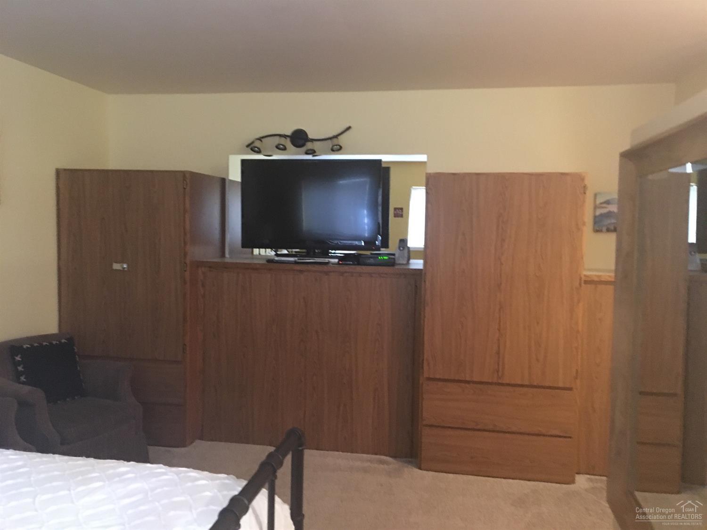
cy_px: 265
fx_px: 592
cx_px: 354
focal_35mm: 29
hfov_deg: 61.7
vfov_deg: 48.2
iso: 400
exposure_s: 1/15
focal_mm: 4.15
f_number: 2.2
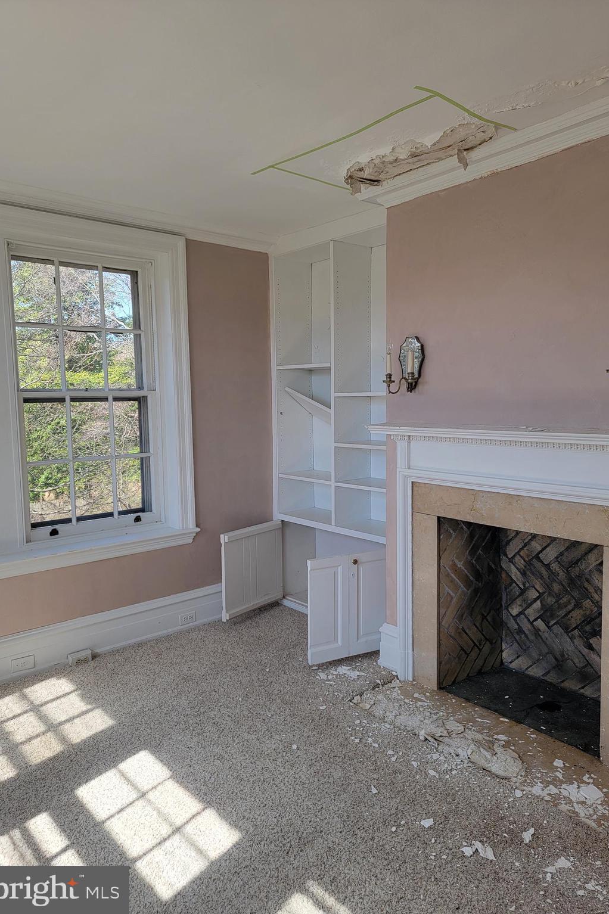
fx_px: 635
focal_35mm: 25
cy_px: 457
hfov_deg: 51.2
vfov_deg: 71.5
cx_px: 324
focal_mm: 6.7
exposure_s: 1/120
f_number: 1.8
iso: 20
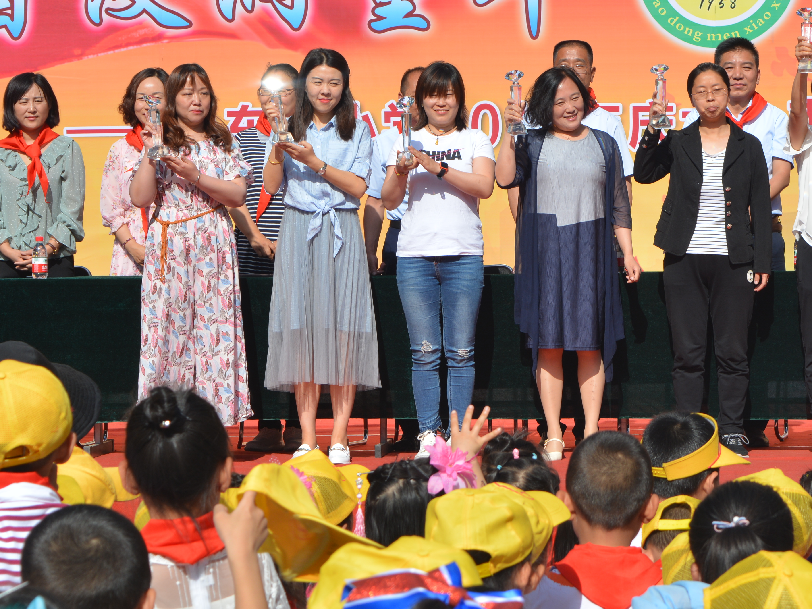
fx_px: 3068
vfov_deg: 11.3
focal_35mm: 131
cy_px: 259
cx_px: 659
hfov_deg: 15.0
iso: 100
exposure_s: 1/320
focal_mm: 55
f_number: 9
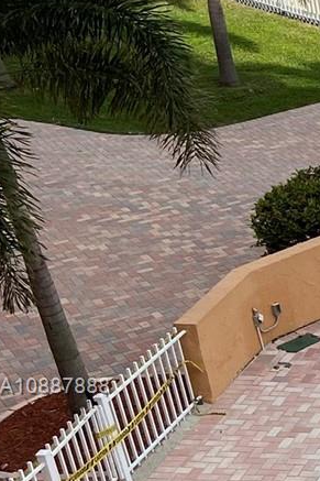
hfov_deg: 11.1
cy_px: 387
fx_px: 1321
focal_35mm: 99
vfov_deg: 20.4
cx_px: 816
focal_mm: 4.25
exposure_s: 1/2315
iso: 32
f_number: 1.8
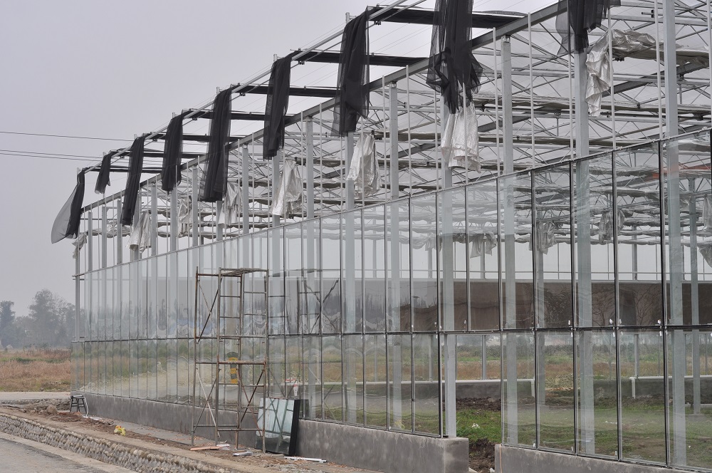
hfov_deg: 27.0
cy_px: 236
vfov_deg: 18.1
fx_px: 1481
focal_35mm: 75
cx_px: 356
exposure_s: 1/250
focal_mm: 50
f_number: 8
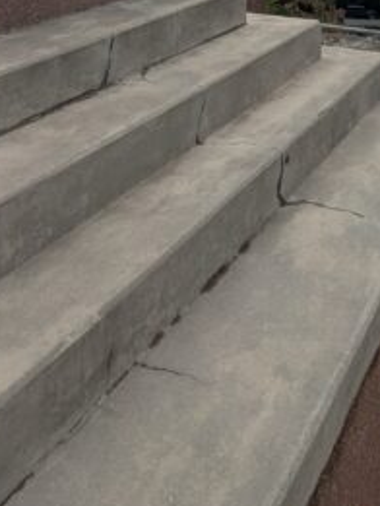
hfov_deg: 26.6
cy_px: -209
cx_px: 195
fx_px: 804
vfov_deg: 27.1
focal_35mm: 55
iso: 49
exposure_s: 1/594
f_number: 2.2
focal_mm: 1.83
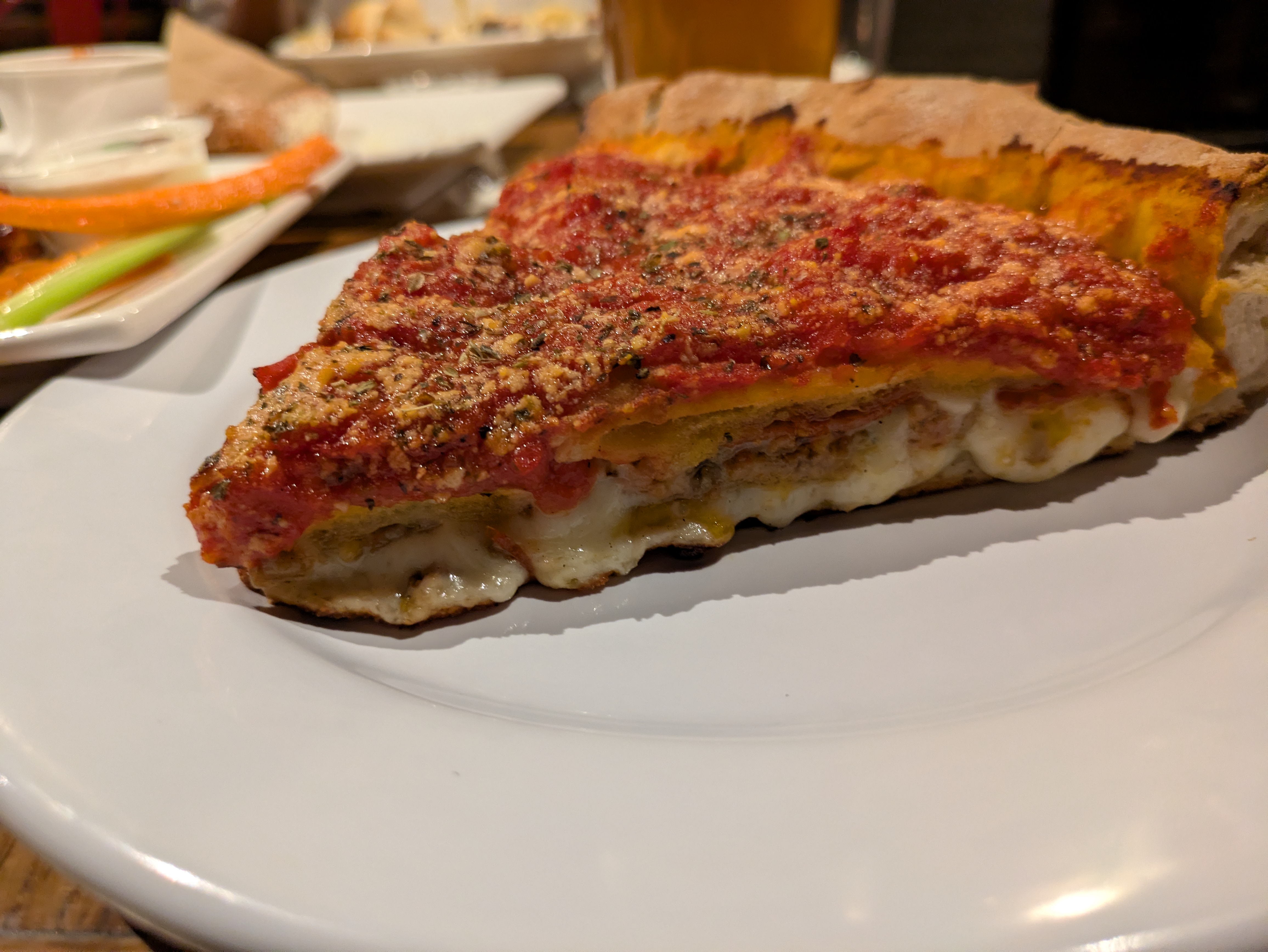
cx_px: 634
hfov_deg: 69.4
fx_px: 916
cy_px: 476
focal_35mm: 25
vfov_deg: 54.9
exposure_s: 1/24
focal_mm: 5.43
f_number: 1.89
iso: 511
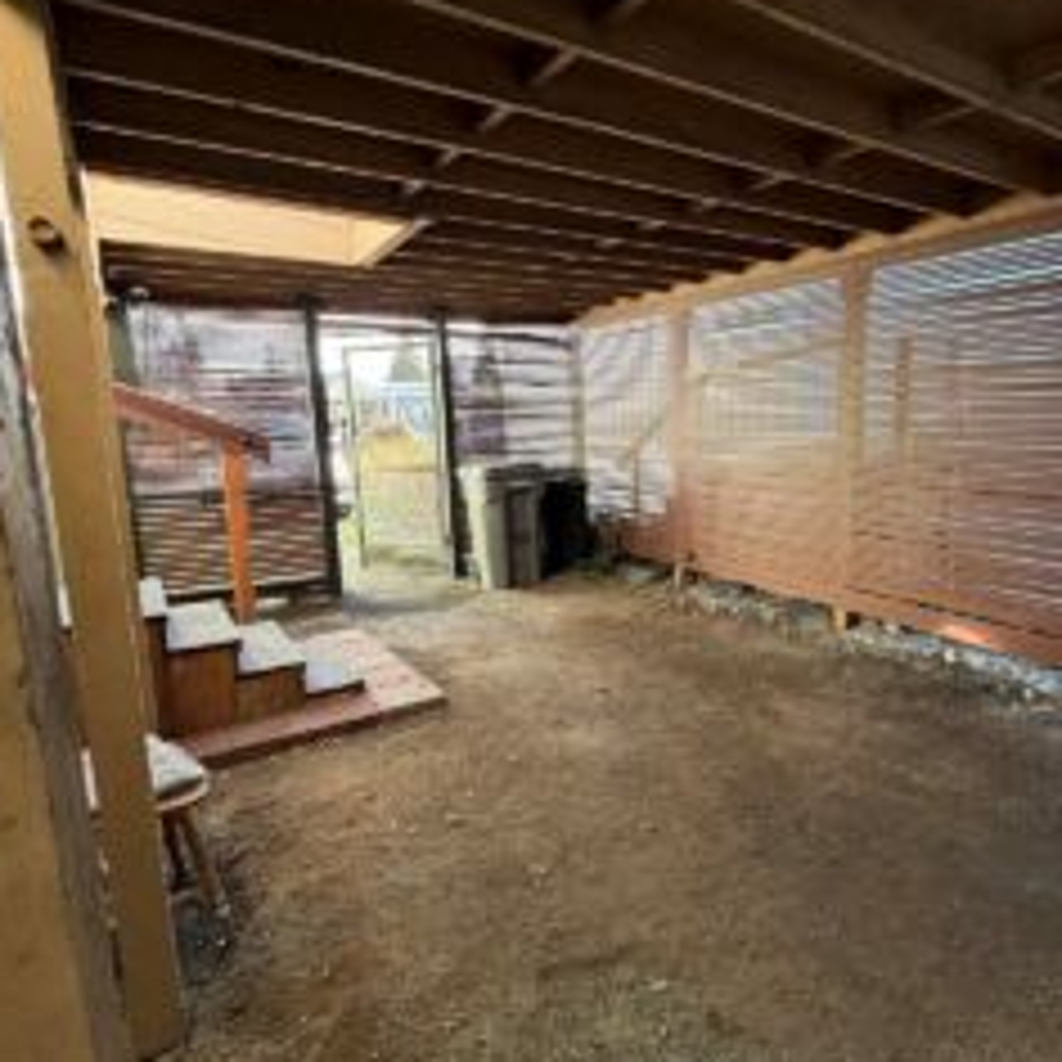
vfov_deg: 72.1
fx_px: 729
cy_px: 536
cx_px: 666
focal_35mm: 21
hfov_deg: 70.9
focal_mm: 2.22
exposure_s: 1/121
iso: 250
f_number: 2.2
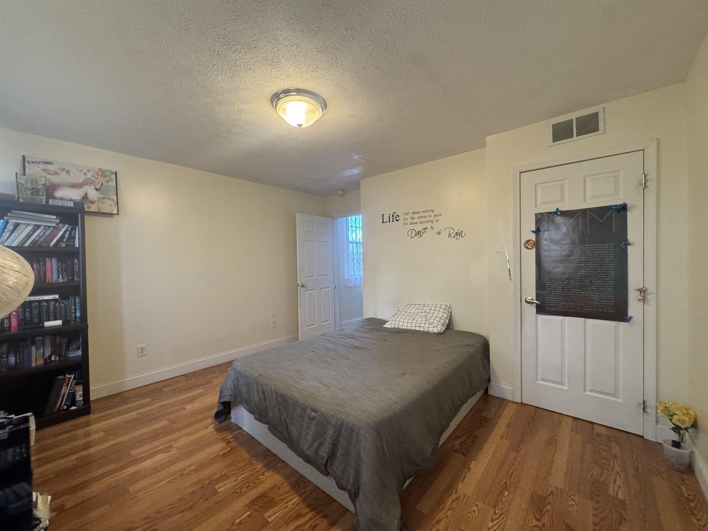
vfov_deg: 85.7
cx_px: 354
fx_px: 286
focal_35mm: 14
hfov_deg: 102.1
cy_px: 266
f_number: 2.2
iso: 400
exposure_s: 1/60
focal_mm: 2.22
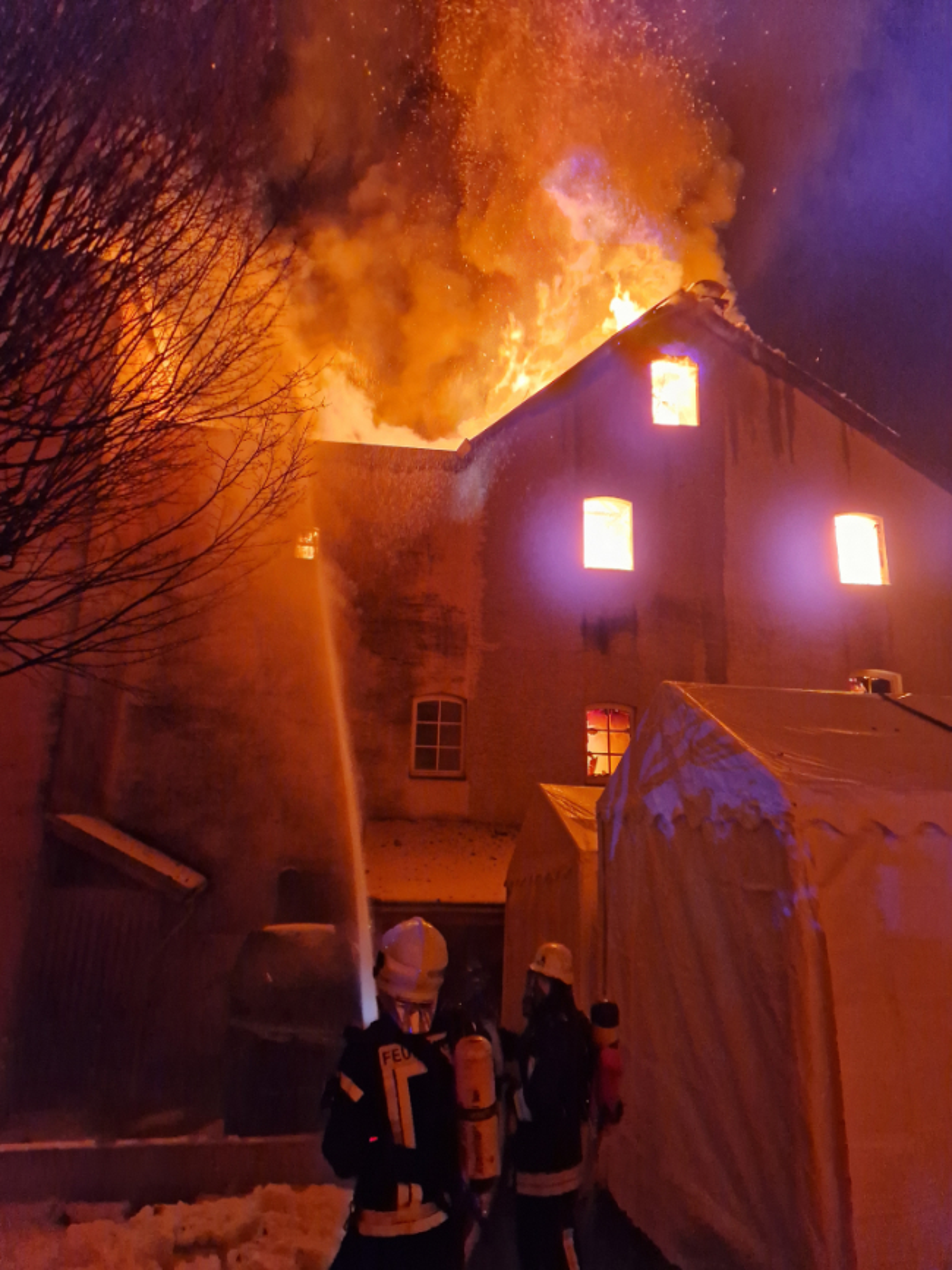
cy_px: 635
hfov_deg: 58.9
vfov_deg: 73.9
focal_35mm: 23
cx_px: 476
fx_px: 844
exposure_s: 1/100
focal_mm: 5.4
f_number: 1.8
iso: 800
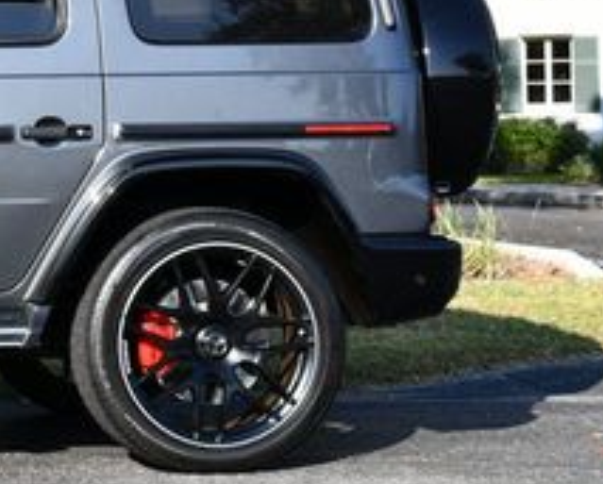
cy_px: -6
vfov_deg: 10.9
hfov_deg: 13.0
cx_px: -260
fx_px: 2520
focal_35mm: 141
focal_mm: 25
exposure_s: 1/250
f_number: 8
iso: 160
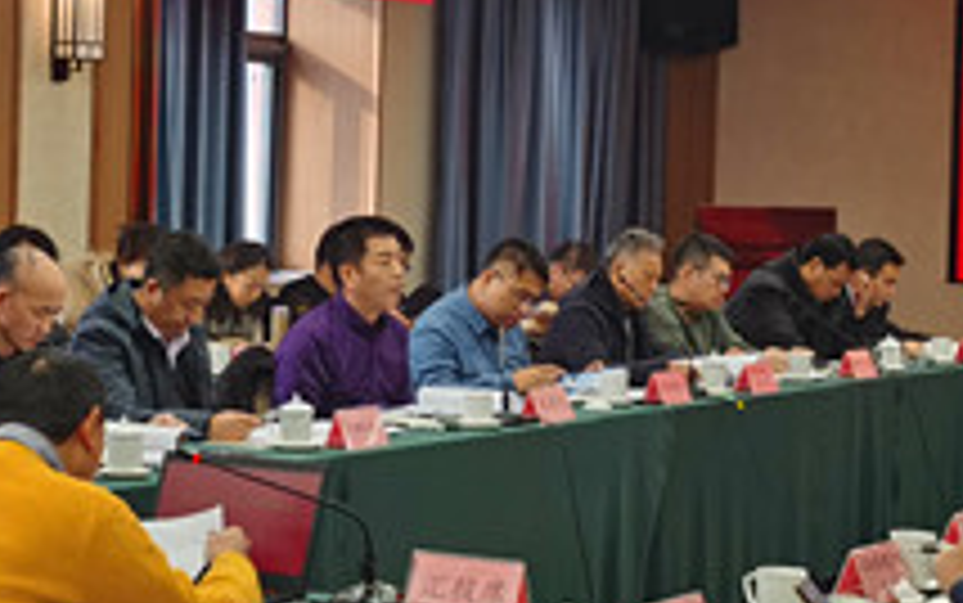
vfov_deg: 12.2
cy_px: 216
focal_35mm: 107
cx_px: 432
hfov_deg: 19.4
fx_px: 2810
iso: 50
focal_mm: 5.56
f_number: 1.6
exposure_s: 1/176
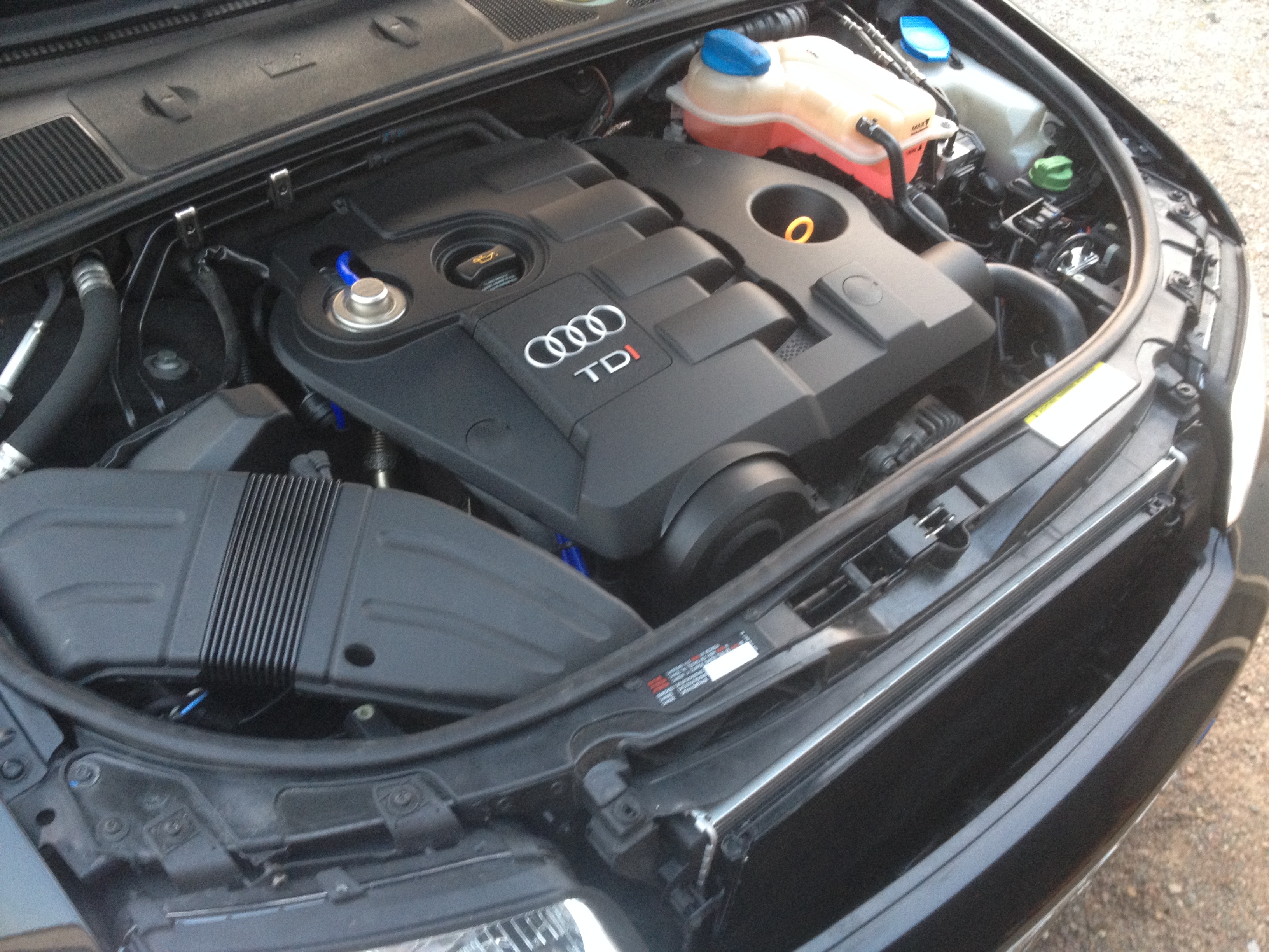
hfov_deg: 52.6
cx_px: 634
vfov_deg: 40.7
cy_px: 476
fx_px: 1283
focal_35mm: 35
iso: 160
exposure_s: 1/20
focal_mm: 4.28
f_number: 2.4
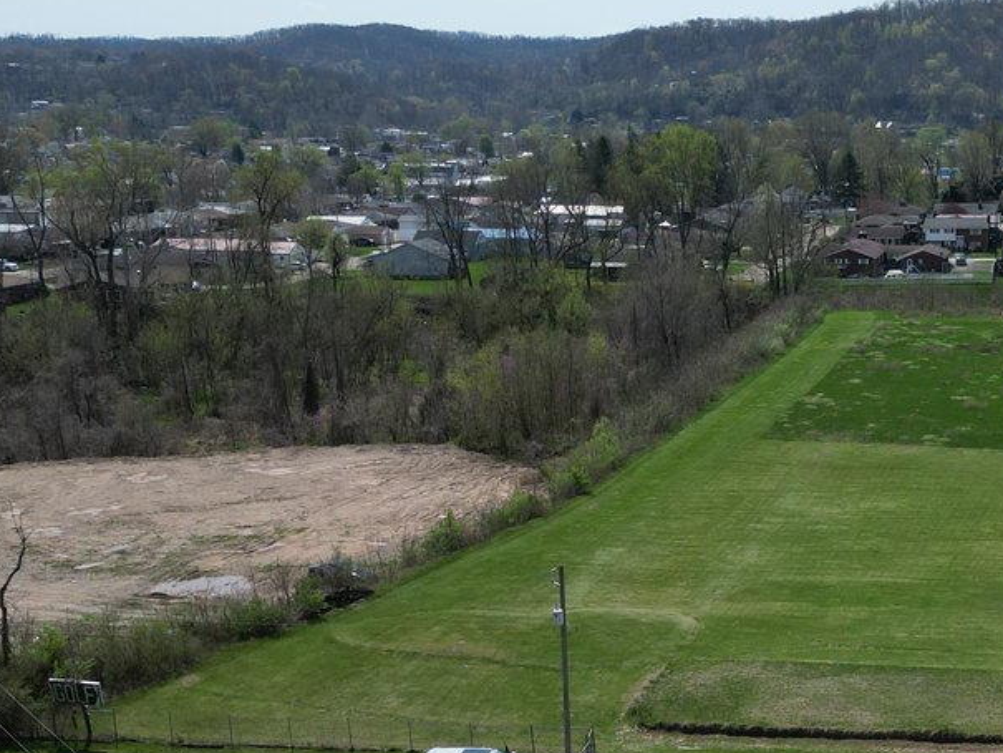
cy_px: 601
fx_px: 1739
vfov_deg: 24.1
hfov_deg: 30.4
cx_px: 952
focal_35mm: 60
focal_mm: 6.72
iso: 150
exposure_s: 1/5000
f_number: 1.7
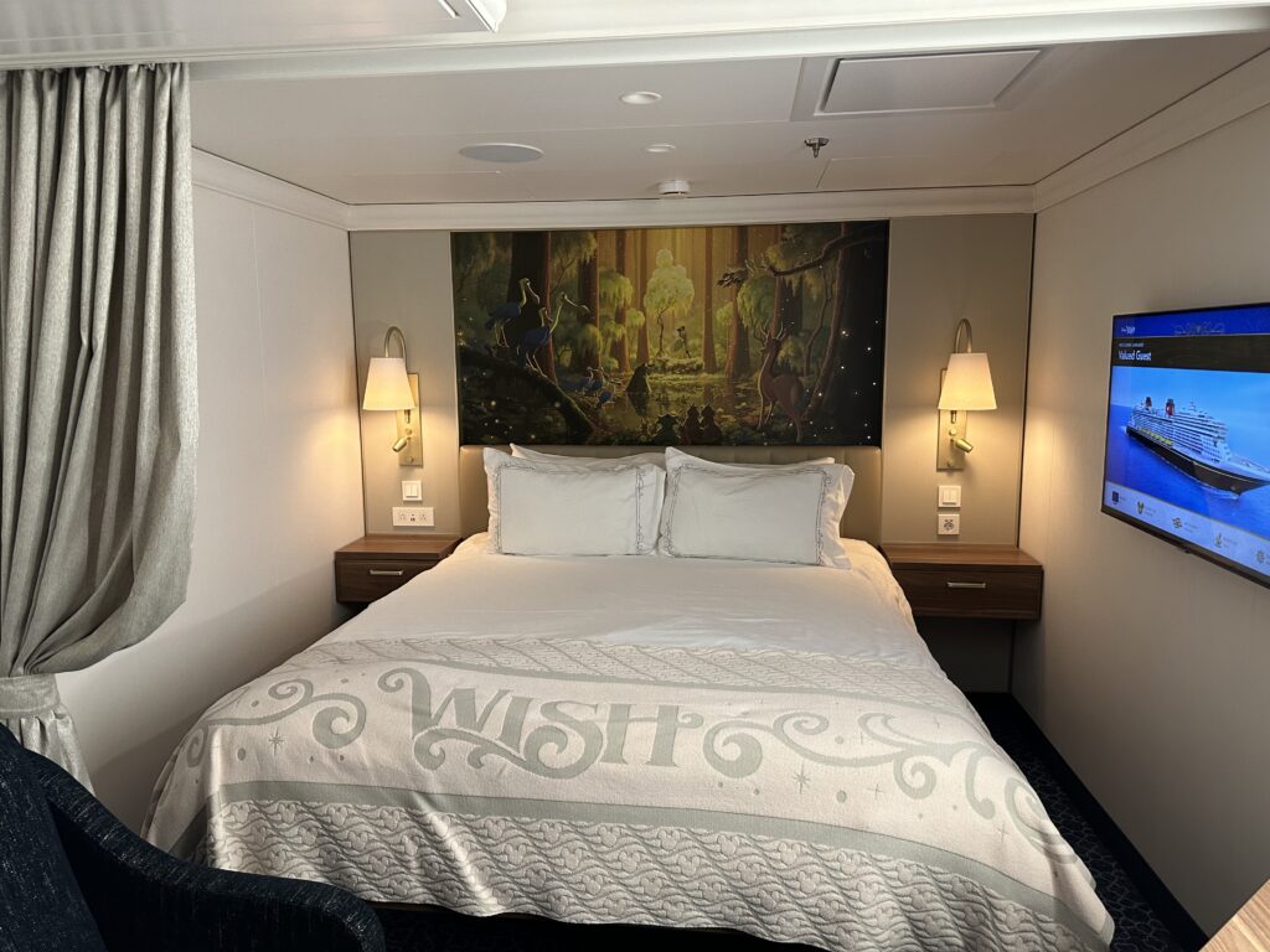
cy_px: 476
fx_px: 881
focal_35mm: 24
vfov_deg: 56.8
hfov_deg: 71.6
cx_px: 635
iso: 320
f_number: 1.78
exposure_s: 1/60
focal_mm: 6.86
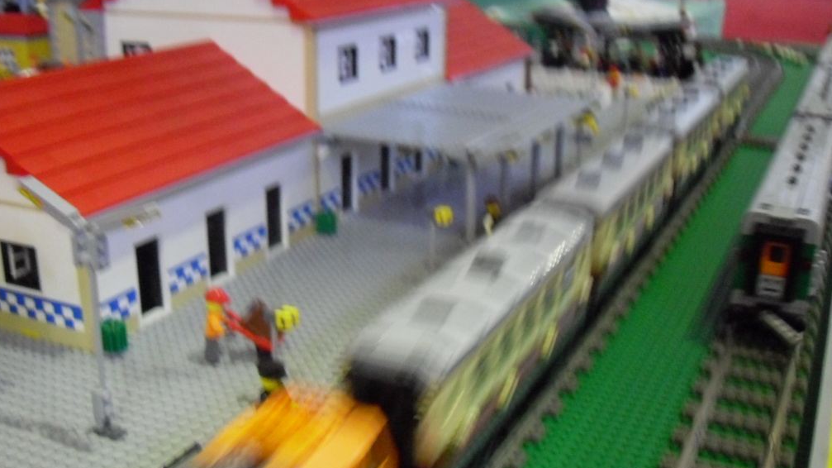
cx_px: 417
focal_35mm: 41
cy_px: 289
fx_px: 904
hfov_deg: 49.4
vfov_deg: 28.9
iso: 400
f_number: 2.8
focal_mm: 6.3
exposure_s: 1/20
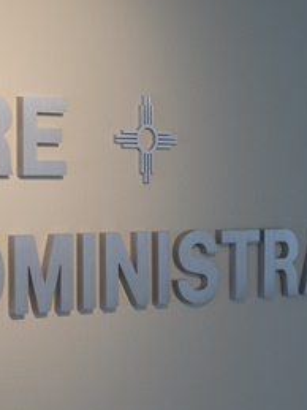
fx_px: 1266
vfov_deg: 18.4
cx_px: -13
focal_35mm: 107
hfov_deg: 13.6
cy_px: 212
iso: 400
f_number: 4
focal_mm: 30
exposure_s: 1/60
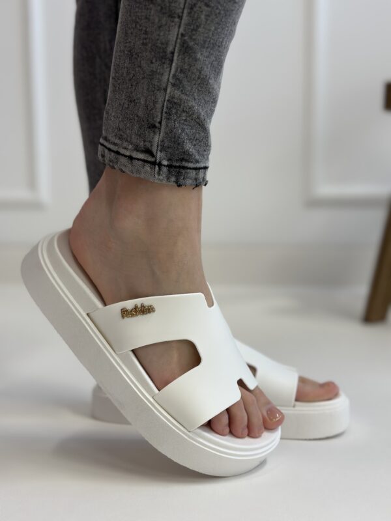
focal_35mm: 48
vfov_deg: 39.7
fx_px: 723
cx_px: 196
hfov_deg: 30.3
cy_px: 260
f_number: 1.78
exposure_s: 1/100
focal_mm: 6.86
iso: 100
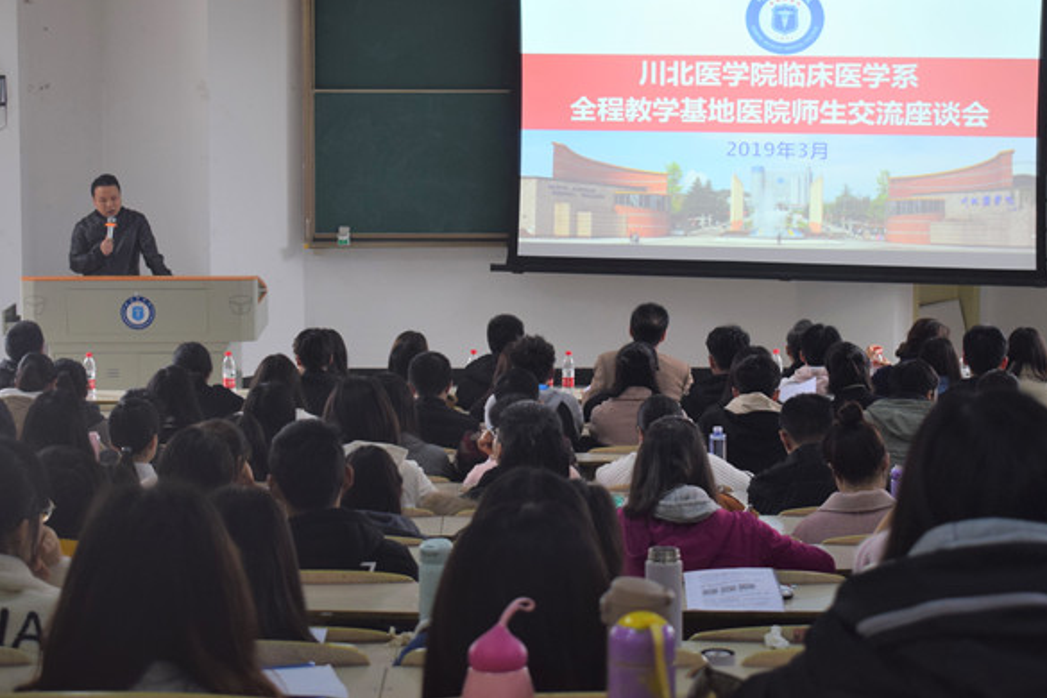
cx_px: 530
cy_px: 230
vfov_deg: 17.4
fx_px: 2268
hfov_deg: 26.0
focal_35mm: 78
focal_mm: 38
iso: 640
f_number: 4.8
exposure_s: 1/60
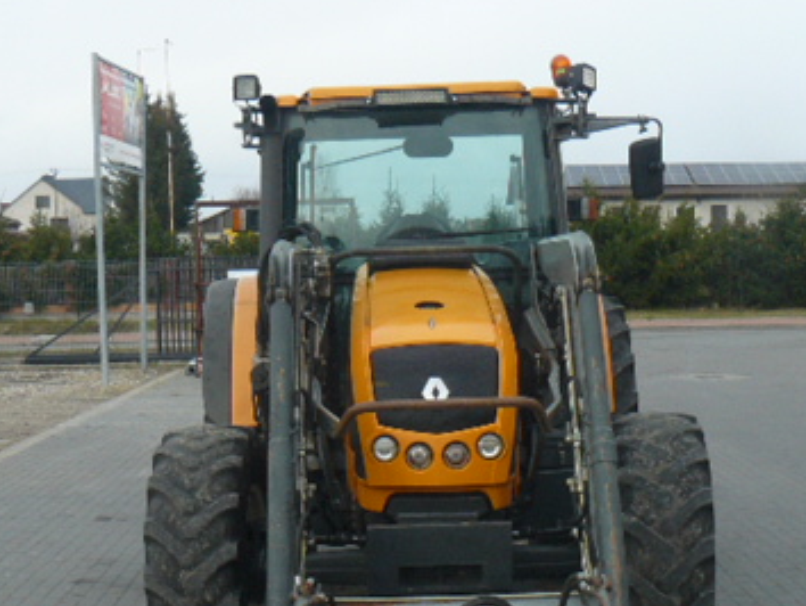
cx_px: 394
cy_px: 458
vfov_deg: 22.4
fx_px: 1514
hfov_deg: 29.8
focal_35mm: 65
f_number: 4
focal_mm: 6
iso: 100
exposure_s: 1/160
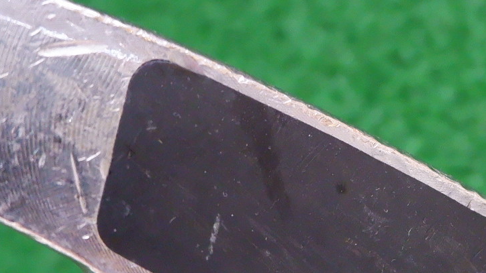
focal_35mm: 100
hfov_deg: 20.9
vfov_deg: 11.9
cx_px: 439
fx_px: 1288
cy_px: 311
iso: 3200
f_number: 4
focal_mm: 15.2
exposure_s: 1/34
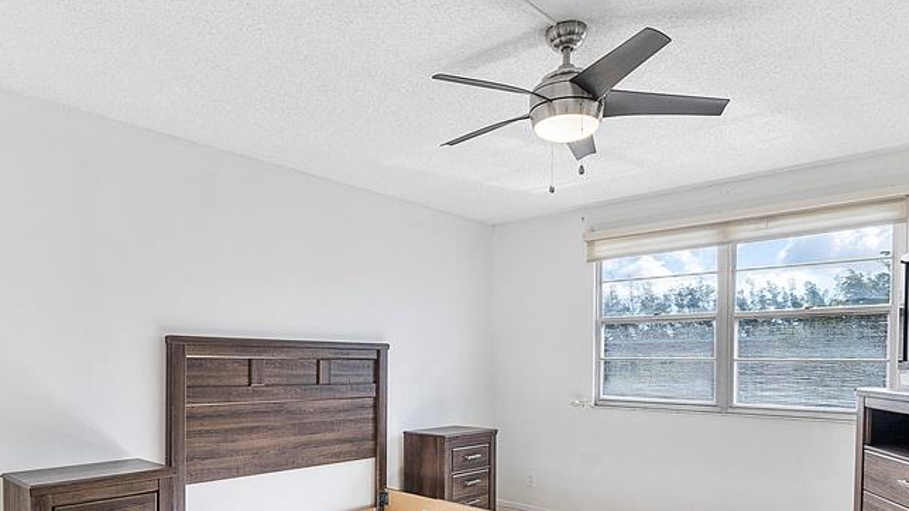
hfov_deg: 73.9
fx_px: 602
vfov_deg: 44.7
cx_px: 411
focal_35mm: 25
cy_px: 372
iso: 250
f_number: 10
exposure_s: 1/30
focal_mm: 10
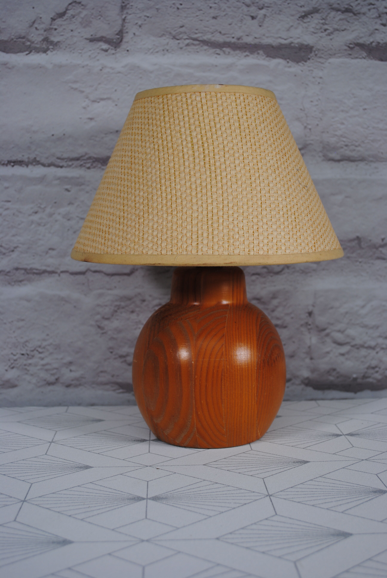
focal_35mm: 48
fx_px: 772
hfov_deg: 28.2
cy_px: 289
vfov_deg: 41.1
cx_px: 194
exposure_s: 1/125
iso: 100
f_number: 5.6
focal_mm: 32
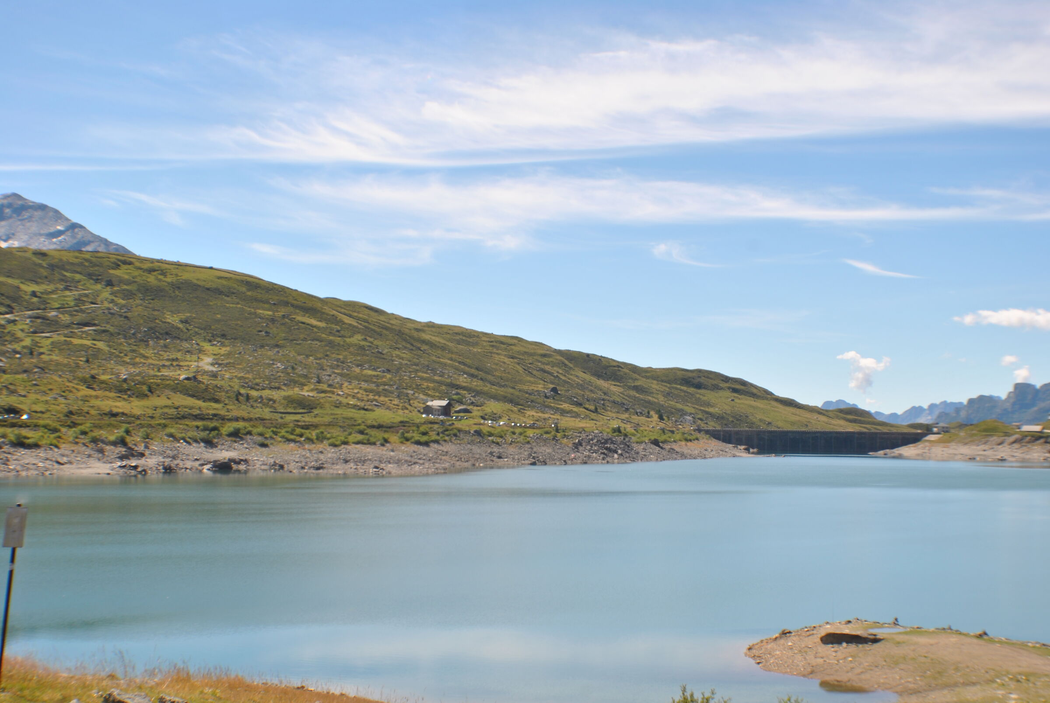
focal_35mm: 82
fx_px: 2409
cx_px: 525
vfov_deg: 16.6
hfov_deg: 24.6
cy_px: 352
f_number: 8
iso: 100
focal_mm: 55
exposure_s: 1/250
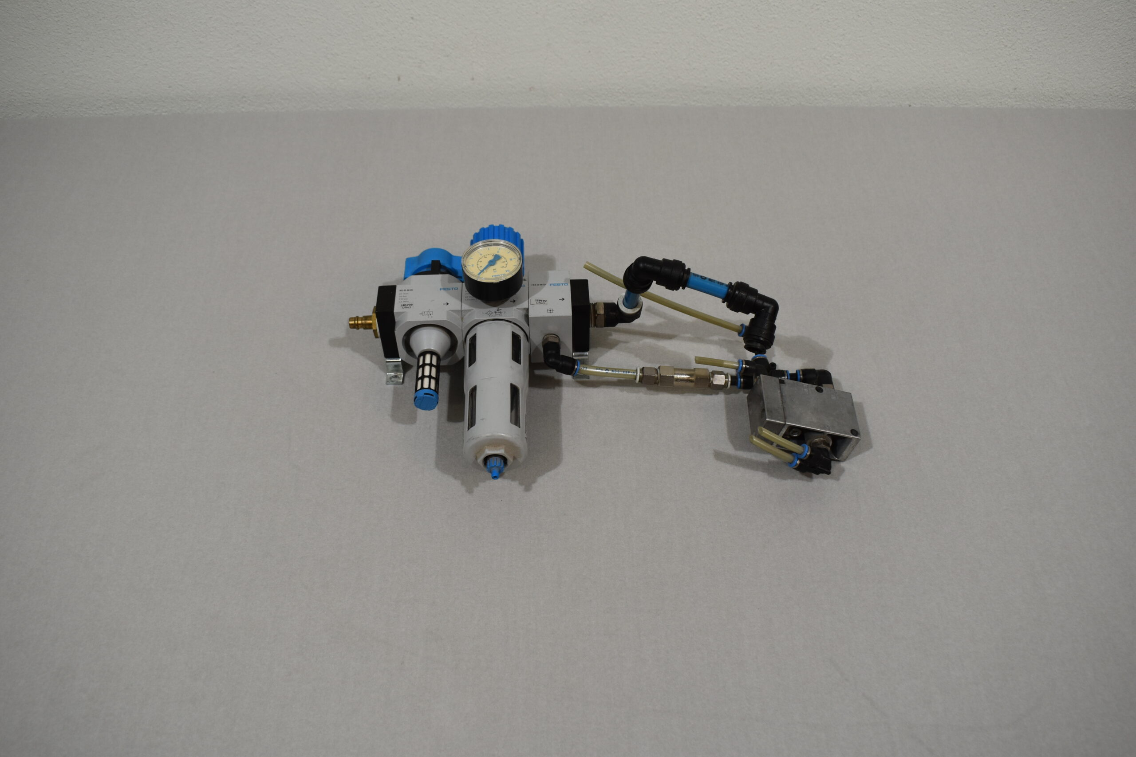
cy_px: 378
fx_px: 994
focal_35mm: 32
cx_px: 568
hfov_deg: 59.5
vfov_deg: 41.7
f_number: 5.6
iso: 360
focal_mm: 21
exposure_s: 1/125
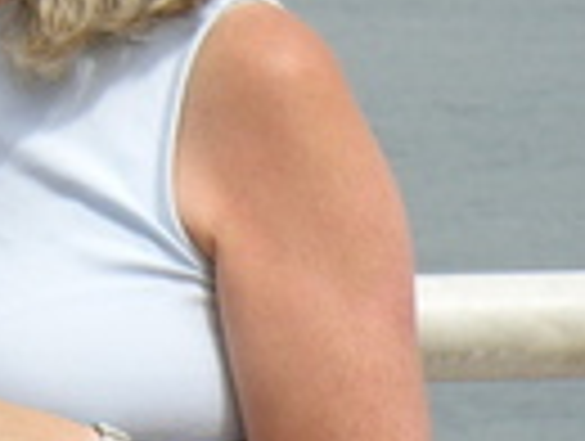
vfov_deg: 1.6
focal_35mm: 939
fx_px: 15898
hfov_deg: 2.1
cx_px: -549
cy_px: -452
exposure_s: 1/204
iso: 50
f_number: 7.1
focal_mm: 44.5
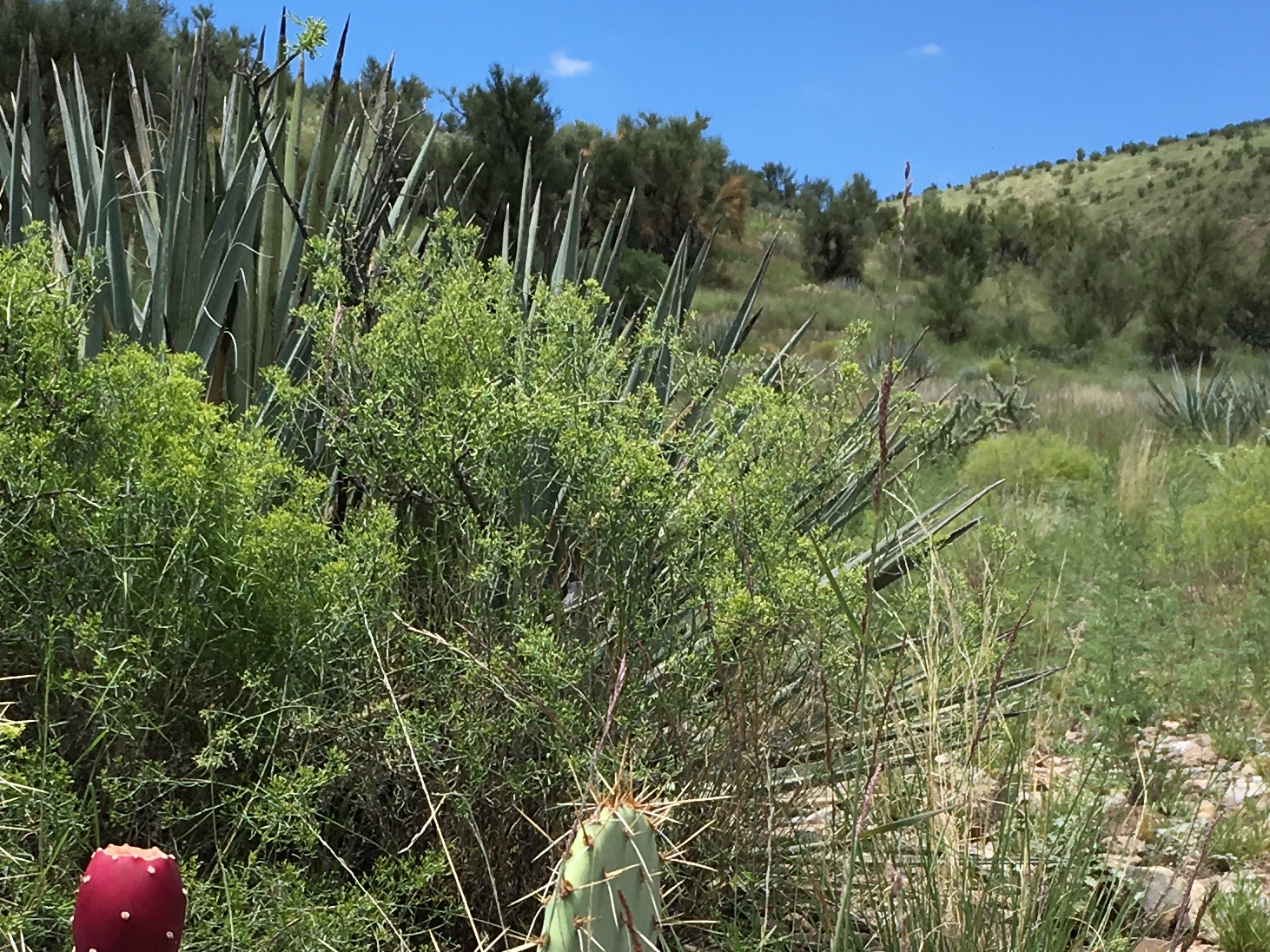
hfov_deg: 24.4
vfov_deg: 17.7
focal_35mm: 80
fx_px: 2935
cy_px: 1085
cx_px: 543
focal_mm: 4.15
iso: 25
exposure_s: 1/1399
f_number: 2.2
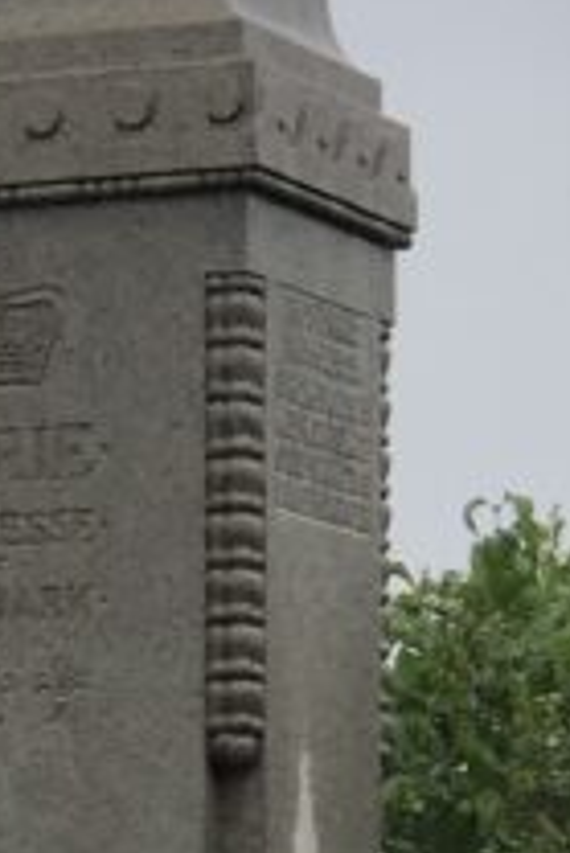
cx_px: 8
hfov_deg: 4.7
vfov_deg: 7.0
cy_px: 832
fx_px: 6923
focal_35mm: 292
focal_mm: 6.6
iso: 20
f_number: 2.8
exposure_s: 1/190
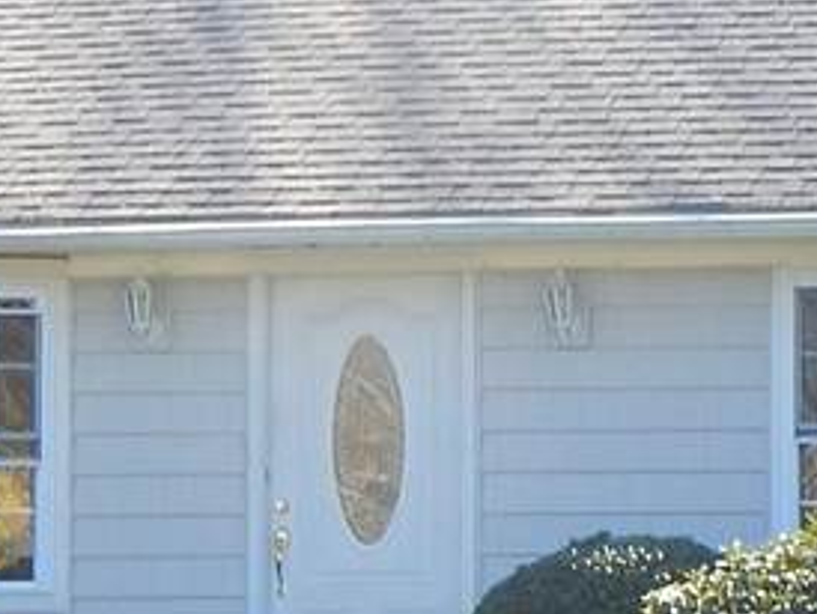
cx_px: 960
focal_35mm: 224
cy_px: 331
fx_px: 5291
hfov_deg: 8.7
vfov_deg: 6.6
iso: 125
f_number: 3.7
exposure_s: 1/320
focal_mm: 8.6
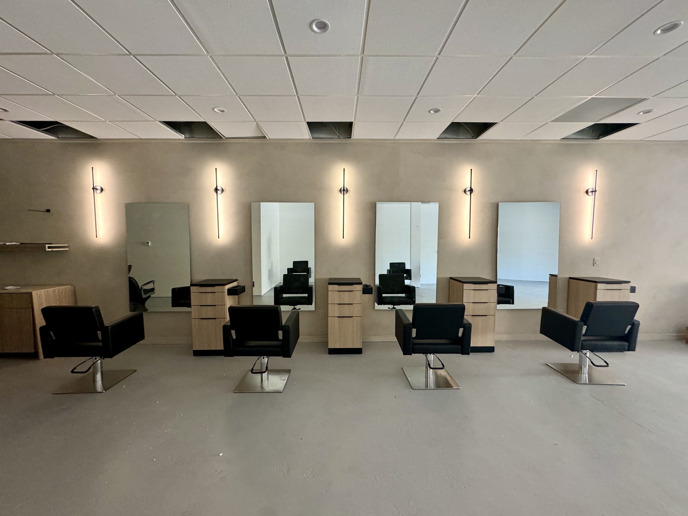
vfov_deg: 85.7
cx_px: 344
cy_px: 258
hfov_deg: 102.1
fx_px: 278
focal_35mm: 14
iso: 320
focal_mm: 2.22
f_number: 2.2
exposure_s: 1/64
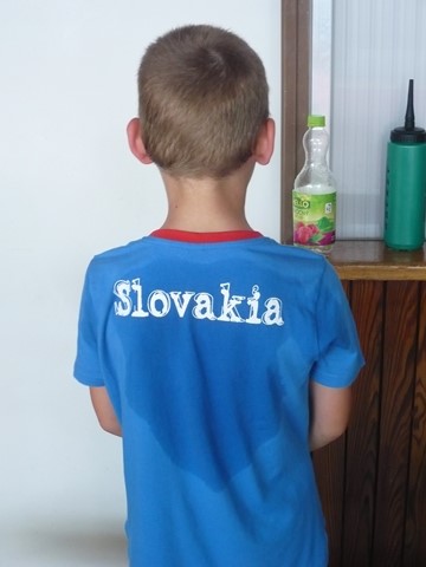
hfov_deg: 26.6
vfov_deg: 34.9
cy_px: 284
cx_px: 213
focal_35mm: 55
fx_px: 902
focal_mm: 9.1
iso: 320
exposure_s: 1/30
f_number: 3.5
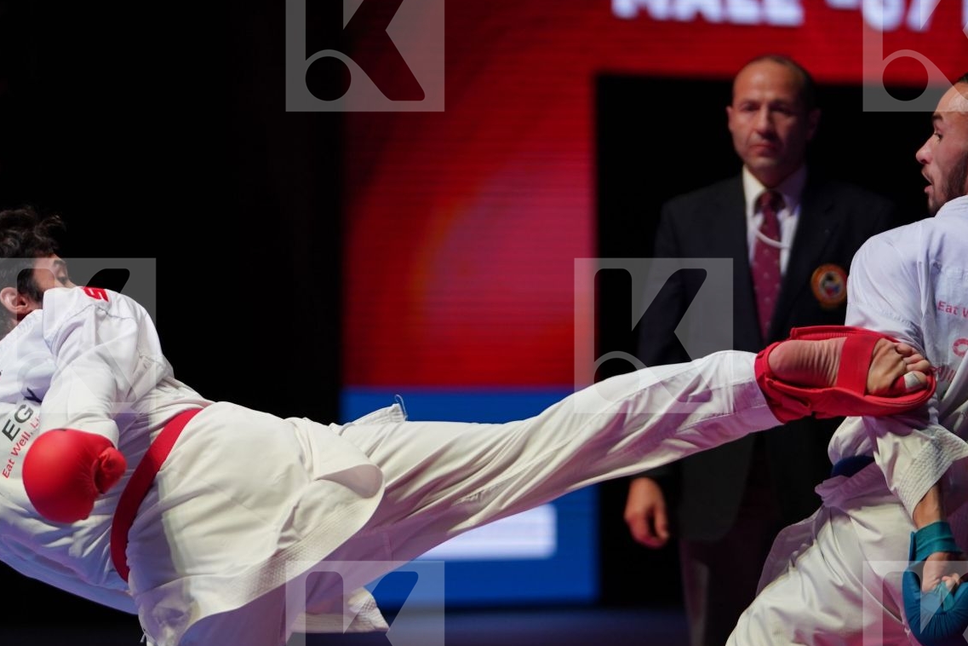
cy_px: 336
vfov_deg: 6.6
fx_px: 5619
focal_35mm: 209
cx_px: 365
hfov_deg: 9.8
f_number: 2.8
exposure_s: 1/1000
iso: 1250
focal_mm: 132
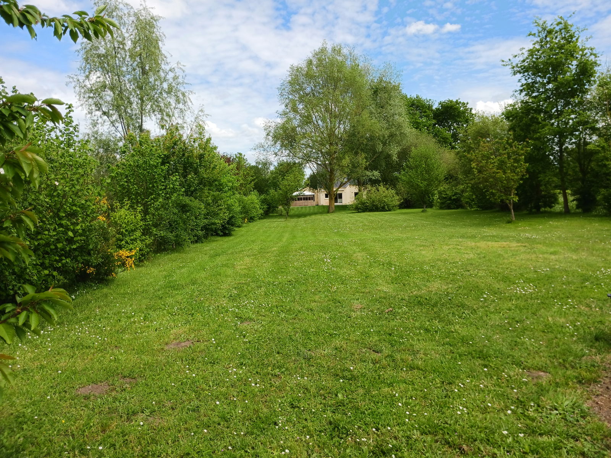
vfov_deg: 51.4
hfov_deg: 65.3
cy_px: 229
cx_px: 306
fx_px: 477
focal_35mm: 27
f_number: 1.8
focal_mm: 4
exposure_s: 1/258
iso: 20
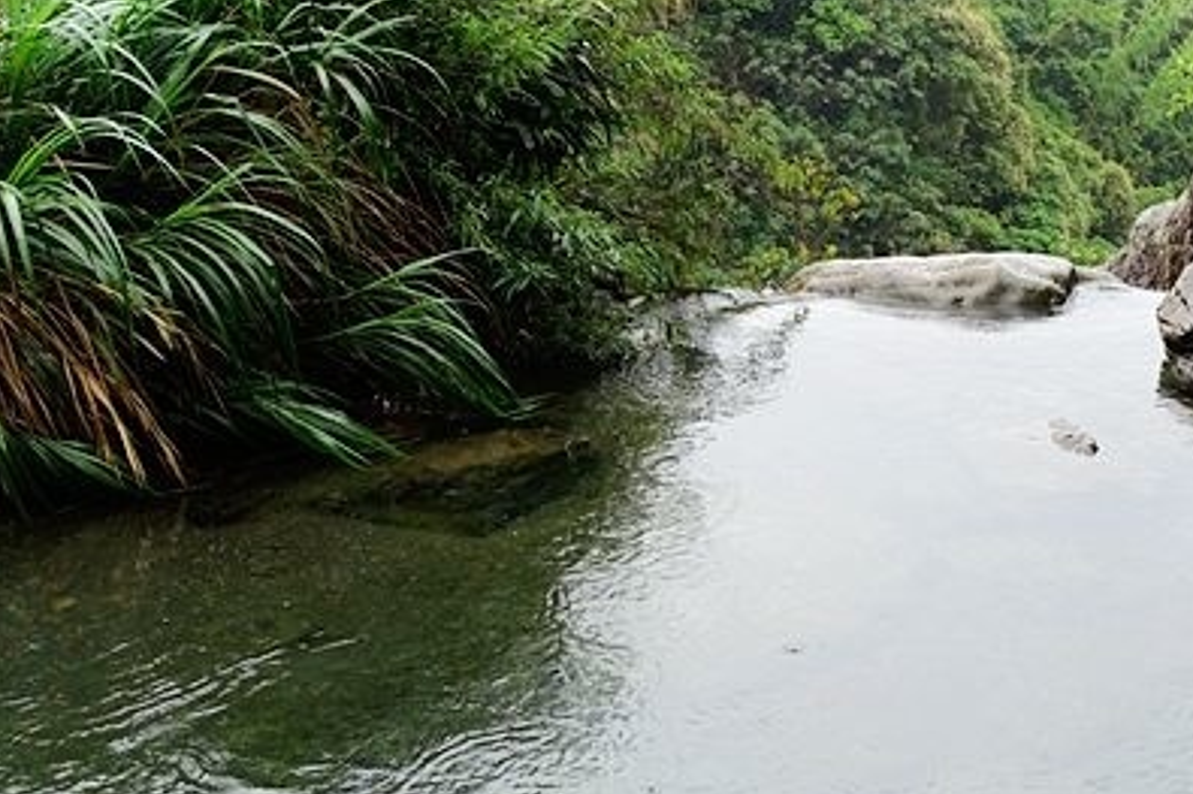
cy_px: 297
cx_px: 870
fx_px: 1855
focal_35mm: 56
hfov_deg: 35.0
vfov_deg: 24.1
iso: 125
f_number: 3.2
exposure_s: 1/80
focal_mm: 12.35
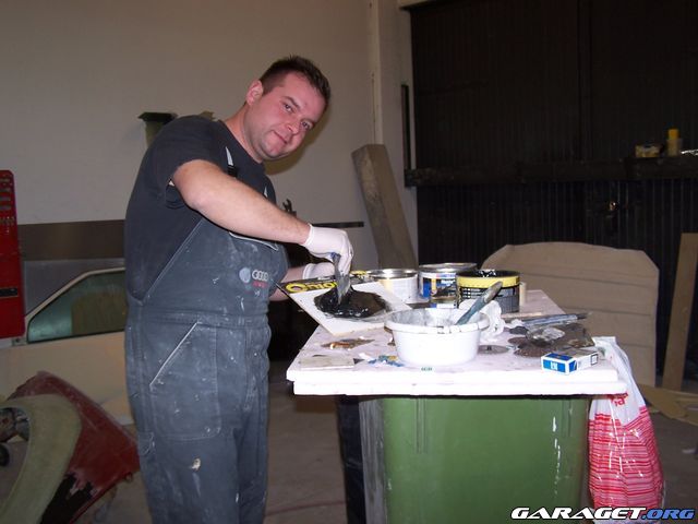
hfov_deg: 49.0
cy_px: 262
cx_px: 349
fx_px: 766
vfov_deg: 37.7
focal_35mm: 38
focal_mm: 6.3
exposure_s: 1/60
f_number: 2.8
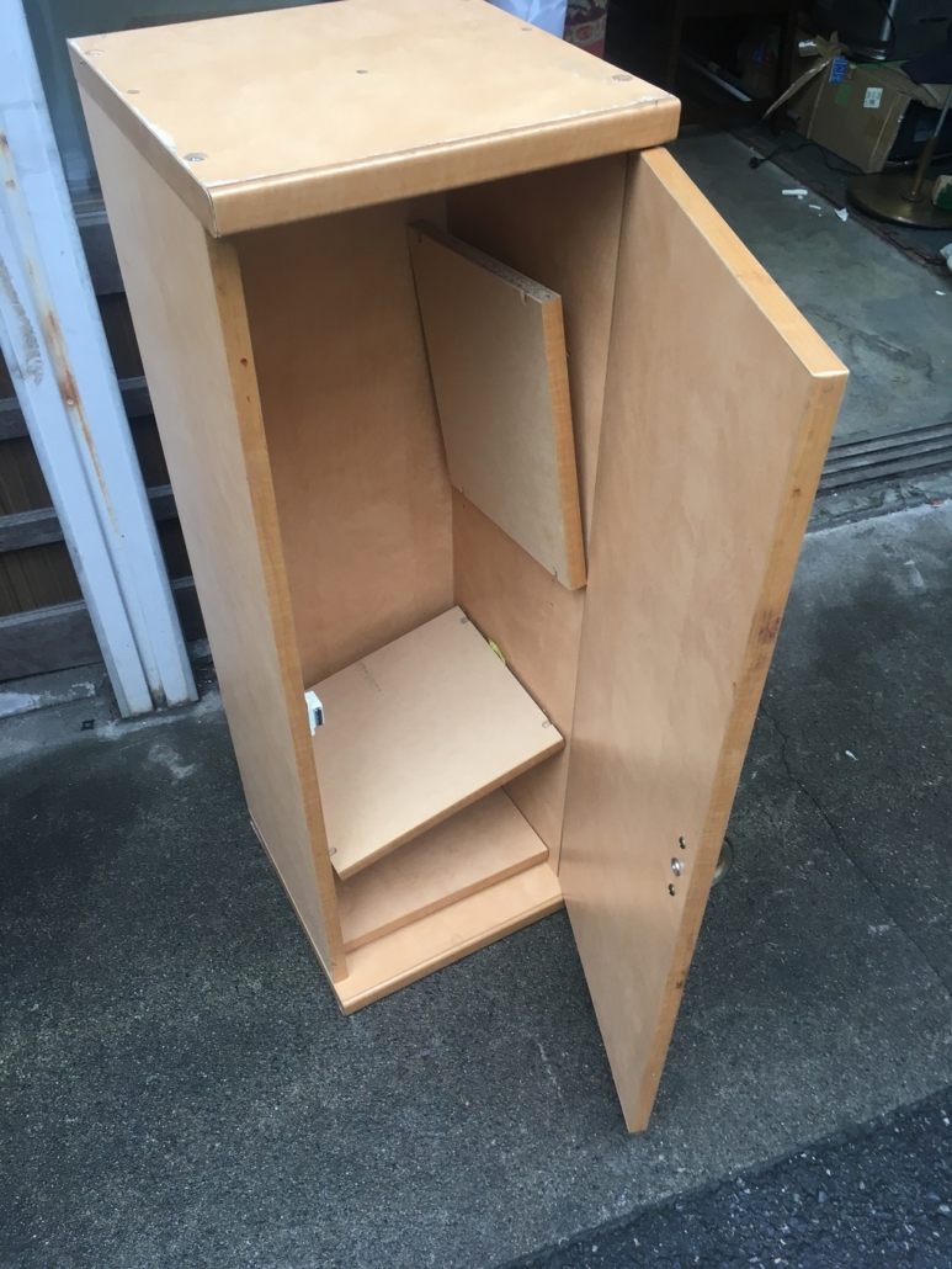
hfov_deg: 48.2
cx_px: 476
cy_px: 634
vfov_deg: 61.6
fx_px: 1063
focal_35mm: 29
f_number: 2.2
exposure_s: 1/40
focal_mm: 4.15
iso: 25
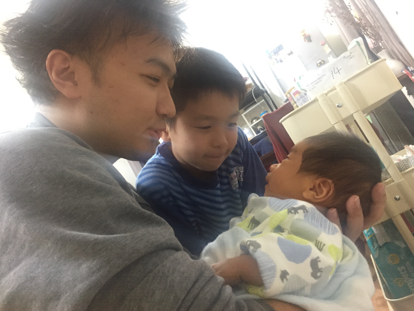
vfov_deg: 48.2
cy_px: 156
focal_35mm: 29
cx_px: 207
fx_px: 347
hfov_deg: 61.7
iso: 250
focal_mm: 4.15
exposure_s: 1/15
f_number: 2.2
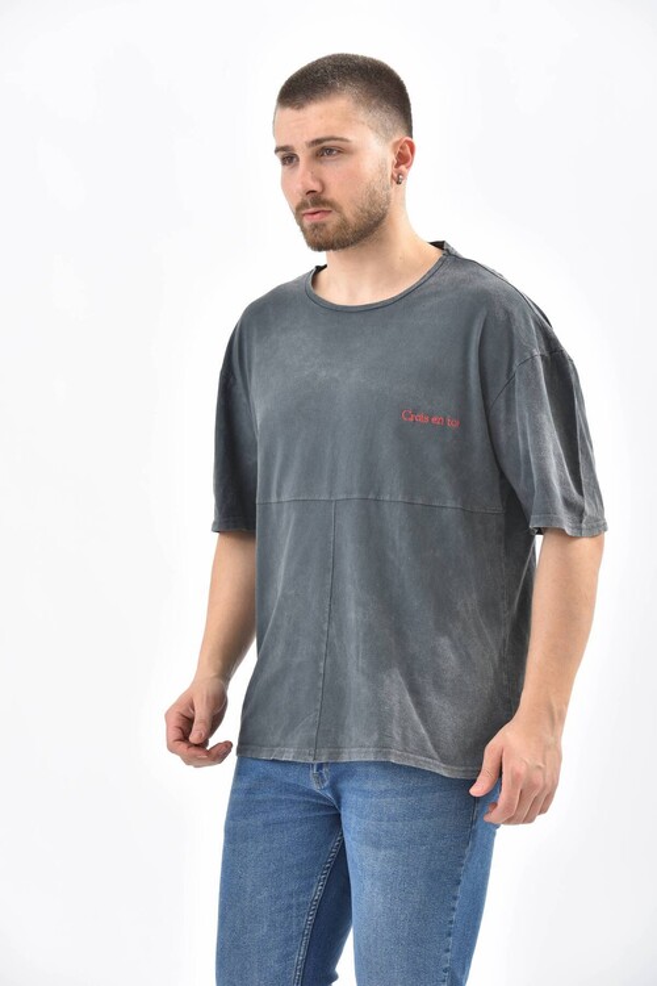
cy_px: 493
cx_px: 328
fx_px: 3066
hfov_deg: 12.2
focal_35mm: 112
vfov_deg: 18.3
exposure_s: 1/160
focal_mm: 112
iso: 100
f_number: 7.1
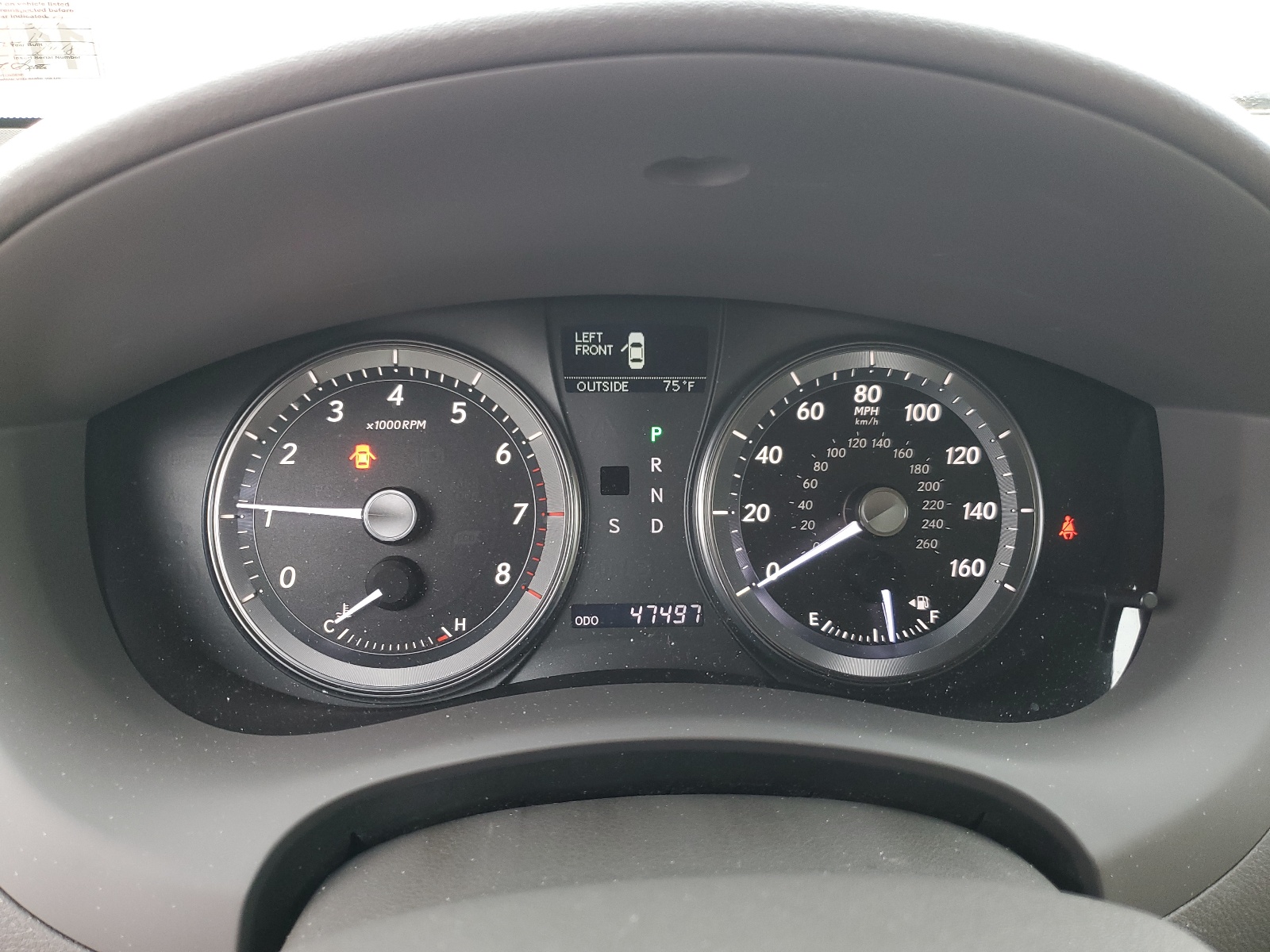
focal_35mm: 26
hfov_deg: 67.3
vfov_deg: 53.1
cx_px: 635
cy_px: 476
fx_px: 954
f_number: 1.5
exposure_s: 1/60.2
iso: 85
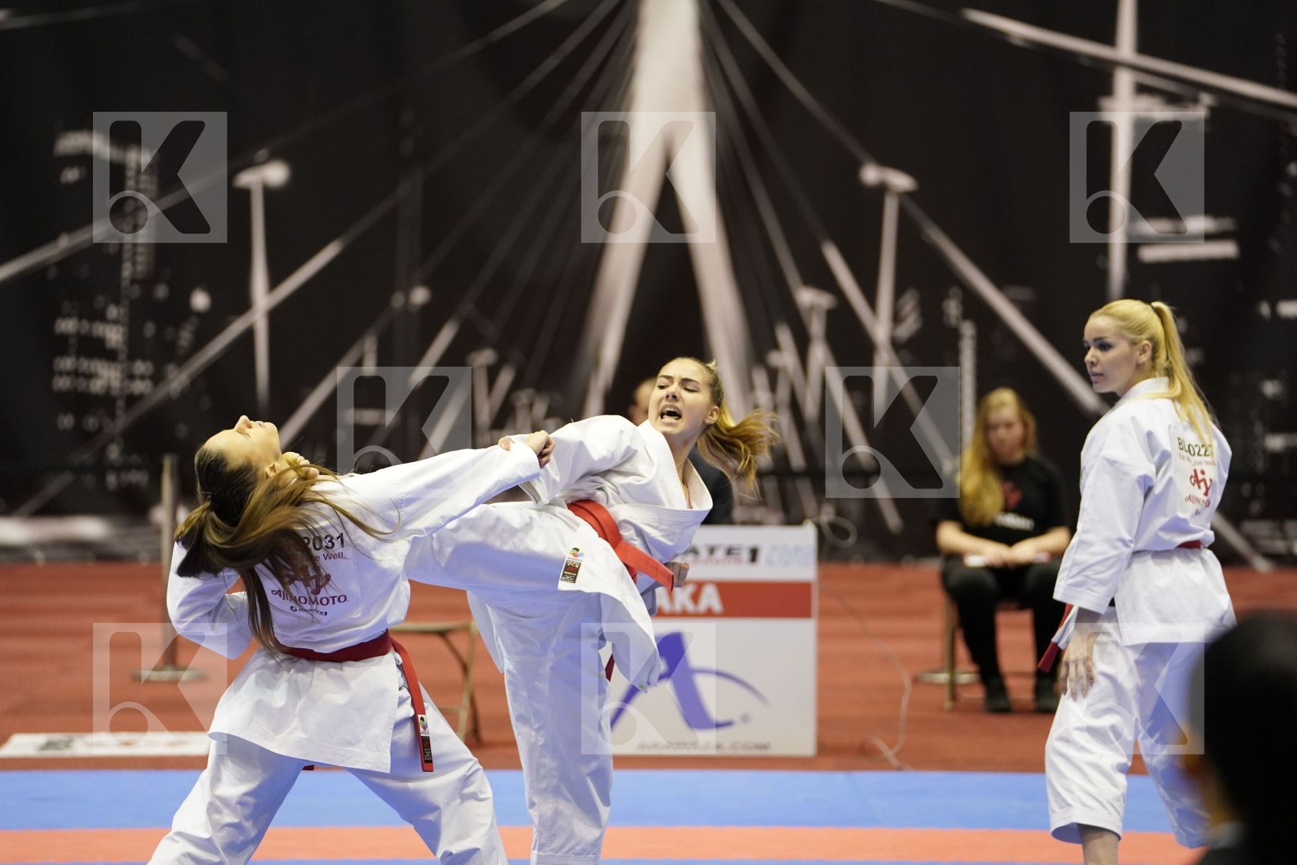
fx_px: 5944
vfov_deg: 8.3
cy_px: 432
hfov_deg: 12.5
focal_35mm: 165
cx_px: 648
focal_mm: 165
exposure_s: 1/500
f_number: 2.8
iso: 2500
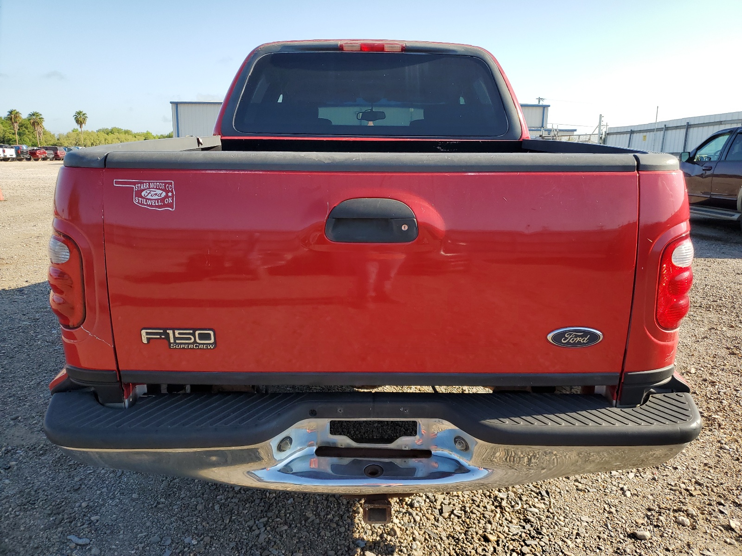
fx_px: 557
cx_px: 371
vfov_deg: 53.1
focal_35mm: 26
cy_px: 278
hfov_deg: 67.3
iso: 50
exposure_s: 1/1429
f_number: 1.5
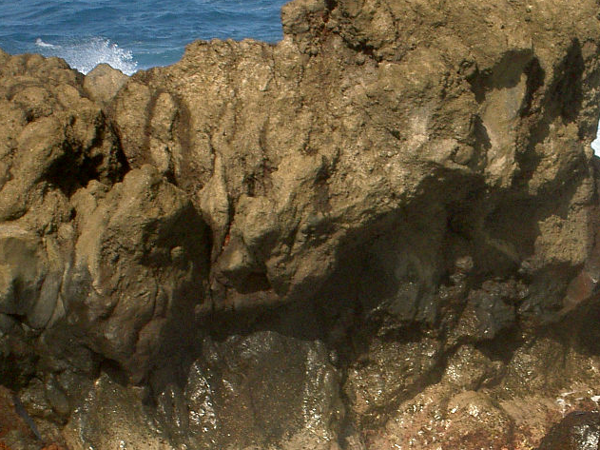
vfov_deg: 7.7
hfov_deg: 10.2
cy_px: 285
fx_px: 3362
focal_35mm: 194
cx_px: 408
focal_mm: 16.8
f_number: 8.3
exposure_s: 1/200
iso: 100
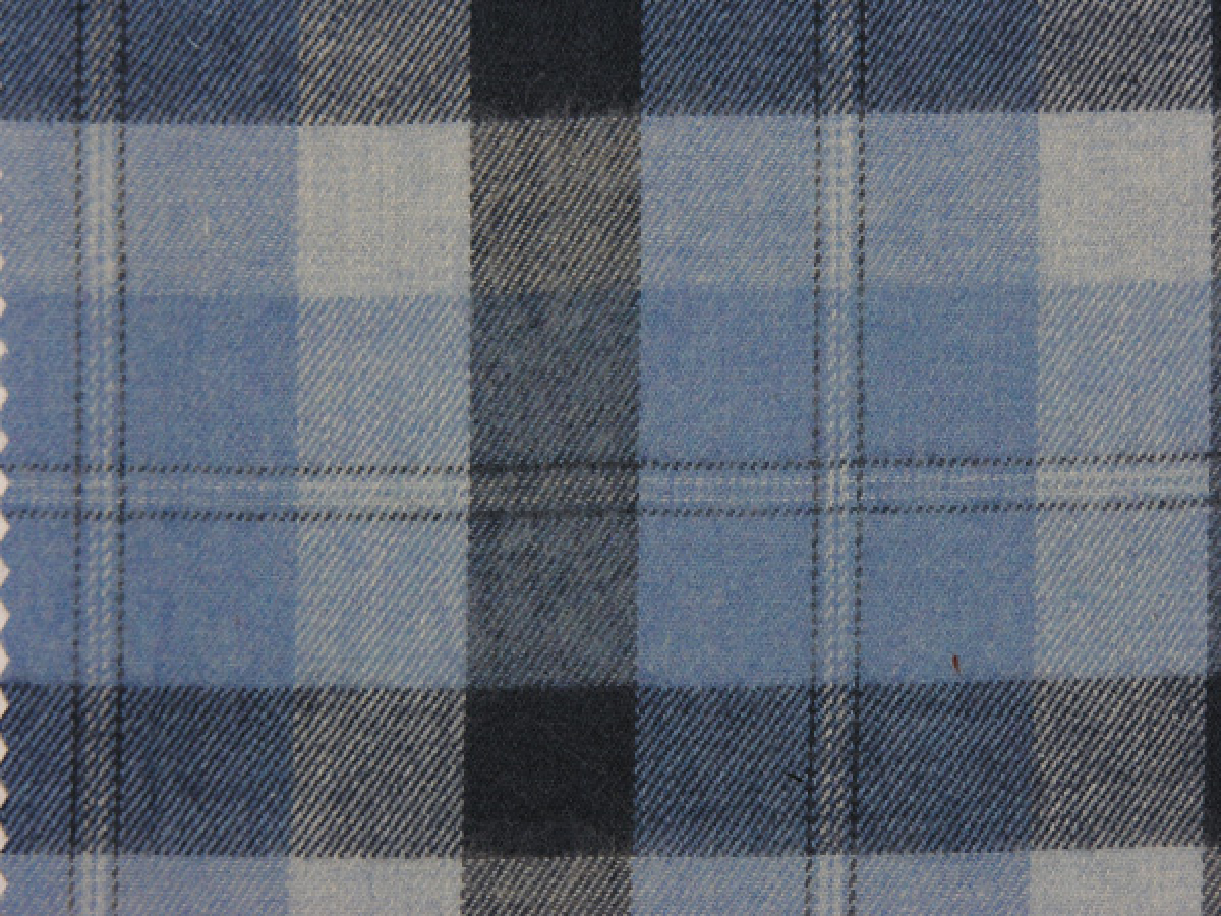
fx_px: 6772
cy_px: 458
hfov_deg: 10.3
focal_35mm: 192
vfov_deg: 7.7
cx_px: 610
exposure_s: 1/60.1
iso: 50
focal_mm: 49
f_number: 4.1
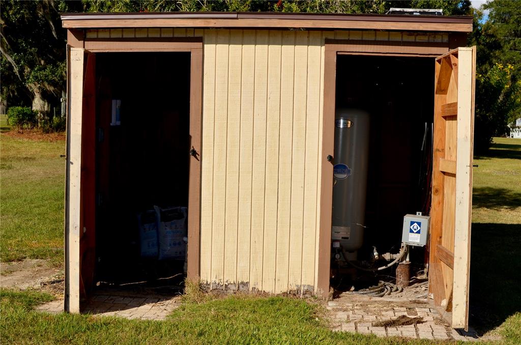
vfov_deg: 25.6
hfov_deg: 37.9
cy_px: 172
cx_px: 260
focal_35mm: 52
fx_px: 758
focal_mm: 35
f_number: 9
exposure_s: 1/250
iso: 100
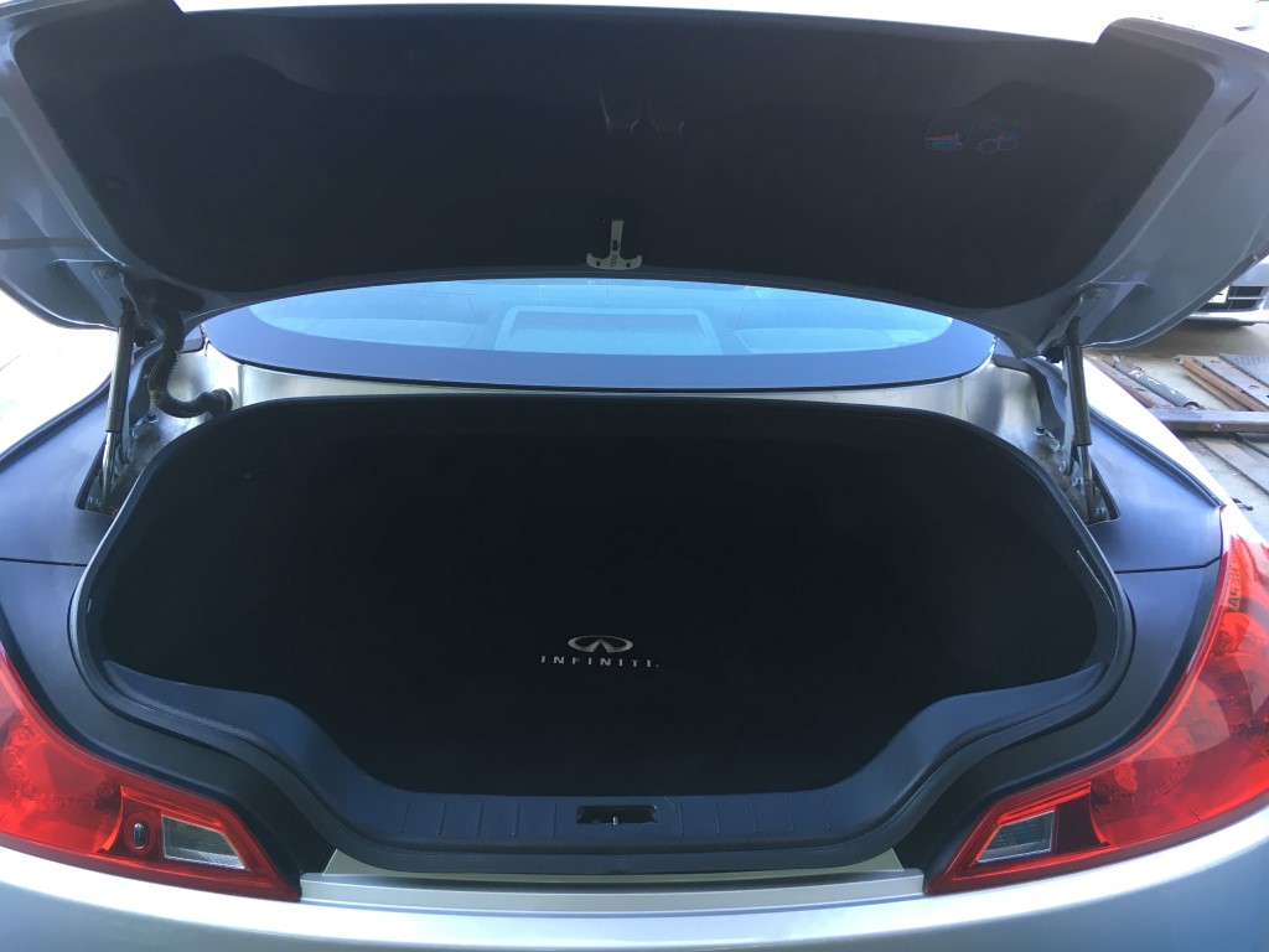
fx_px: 1063
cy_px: 476
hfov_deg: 61.7
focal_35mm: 29
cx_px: 634
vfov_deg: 48.2
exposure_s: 1/30
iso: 25
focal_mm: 4.15
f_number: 2.2
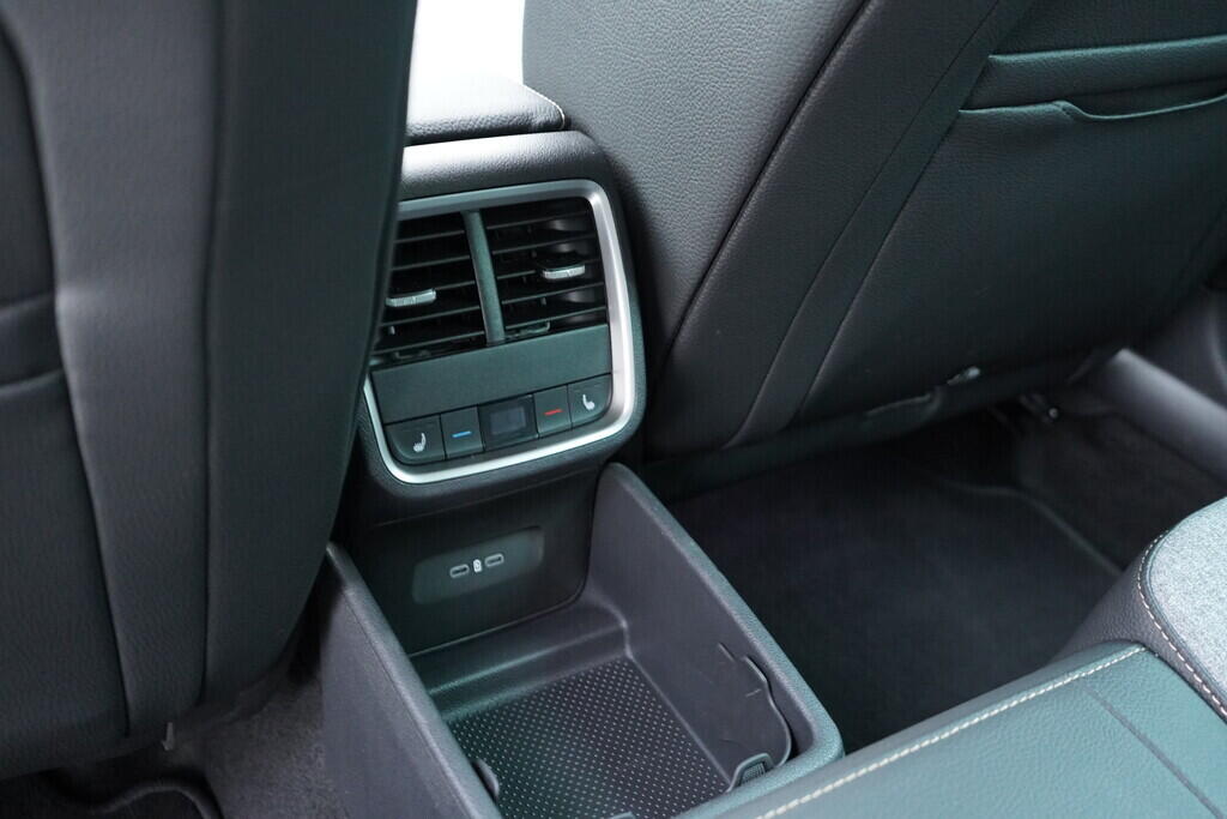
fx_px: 1227
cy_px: 410
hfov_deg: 53.1
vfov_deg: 36.9
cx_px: 614
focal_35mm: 36
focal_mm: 24
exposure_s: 1/40
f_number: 2.8
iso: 2500
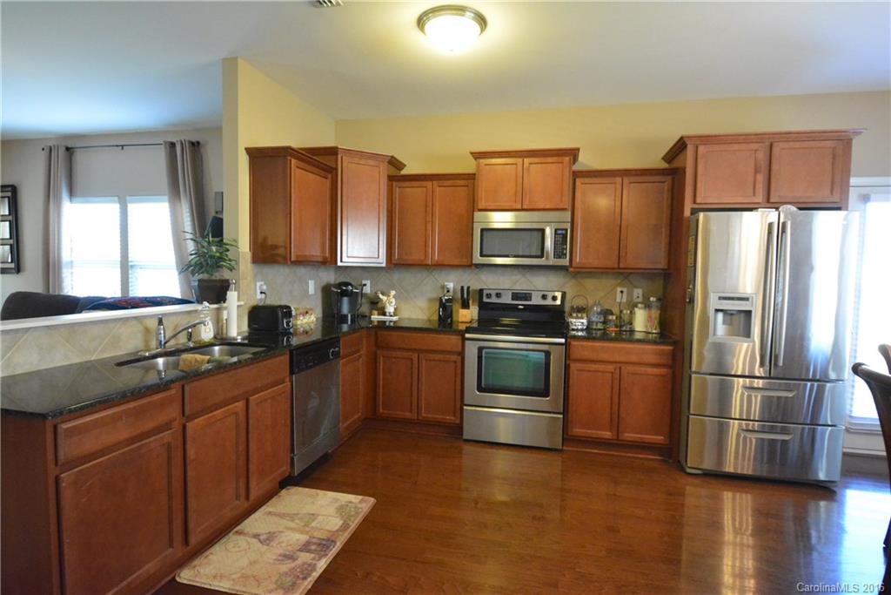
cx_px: 446
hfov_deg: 85.4
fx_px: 483
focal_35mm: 20
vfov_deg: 63.2
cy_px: 298
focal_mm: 13
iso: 6400
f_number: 5
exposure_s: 1/125
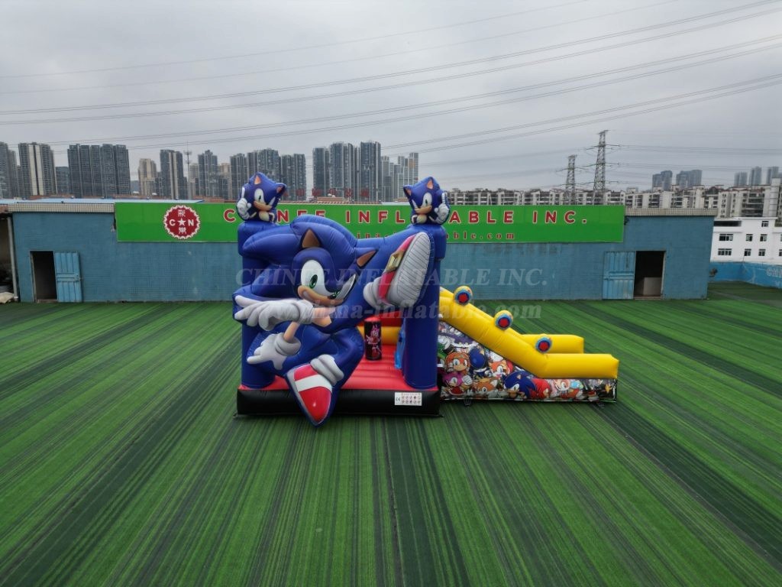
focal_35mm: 24
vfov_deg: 56.8
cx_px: 391
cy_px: 294
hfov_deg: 71.6
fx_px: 542
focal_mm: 6.72
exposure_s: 1/2500
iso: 120
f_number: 1.7
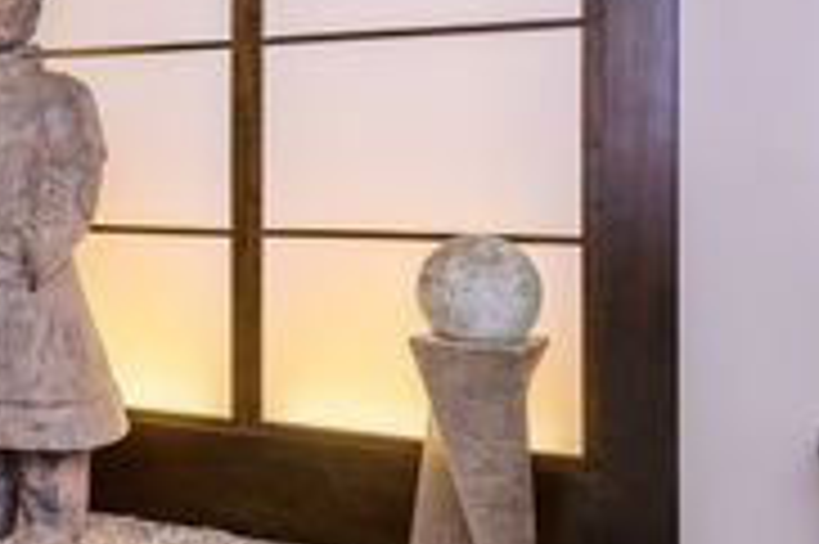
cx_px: 0
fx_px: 1318
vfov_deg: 23.2
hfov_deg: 31.9
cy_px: 184
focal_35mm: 58
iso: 200
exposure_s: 1/25
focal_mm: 22
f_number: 8
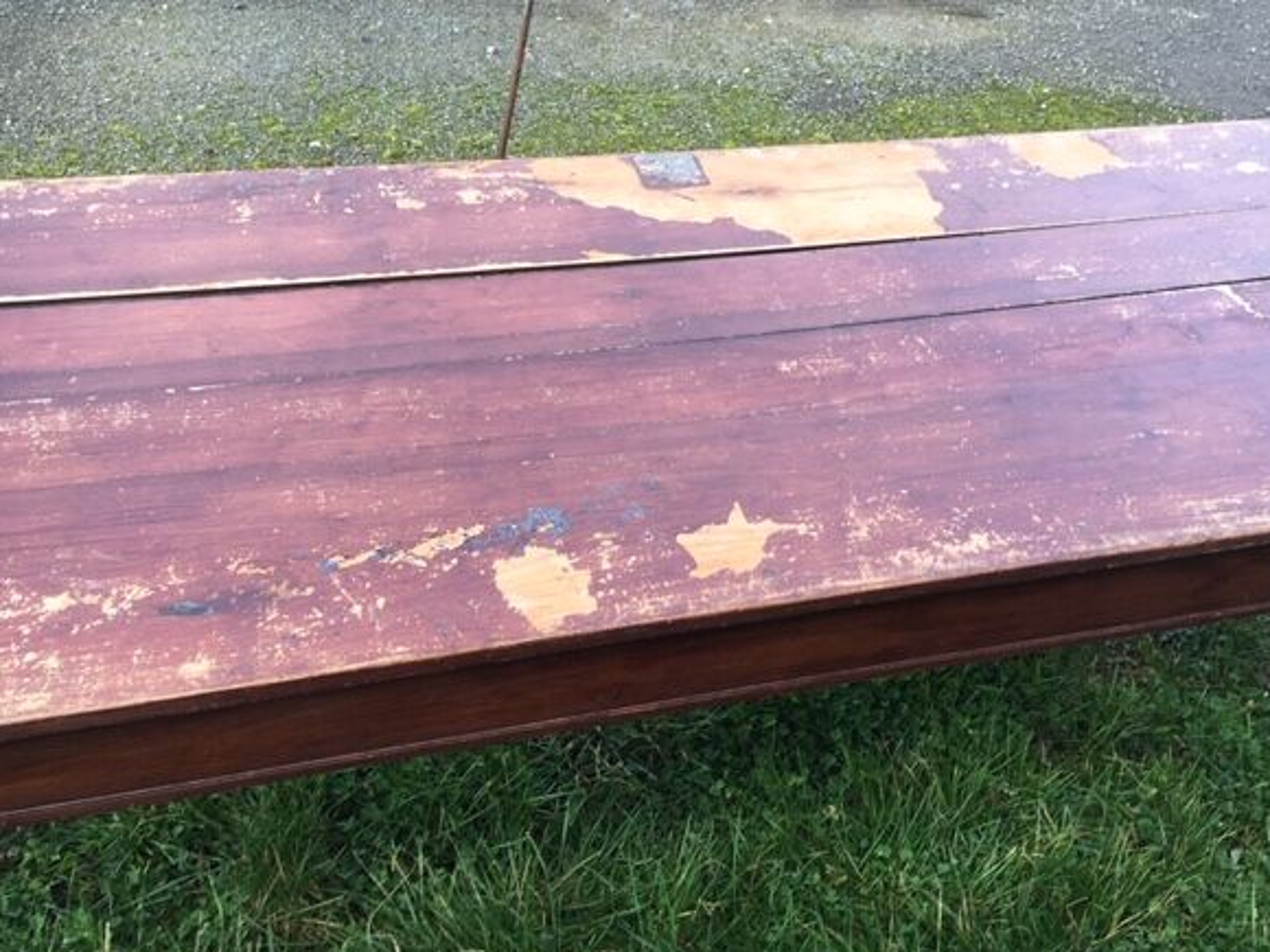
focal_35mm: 32
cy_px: 455
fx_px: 1174
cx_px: 659
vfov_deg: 44.1
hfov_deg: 56.8
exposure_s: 1/158
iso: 25
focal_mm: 4.15
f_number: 2.2
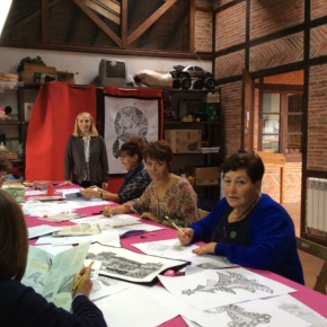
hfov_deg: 42.5
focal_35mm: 39
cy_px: 166
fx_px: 417
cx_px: 123
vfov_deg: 42.8
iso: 64
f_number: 2.4
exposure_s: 1/25
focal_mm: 3.3
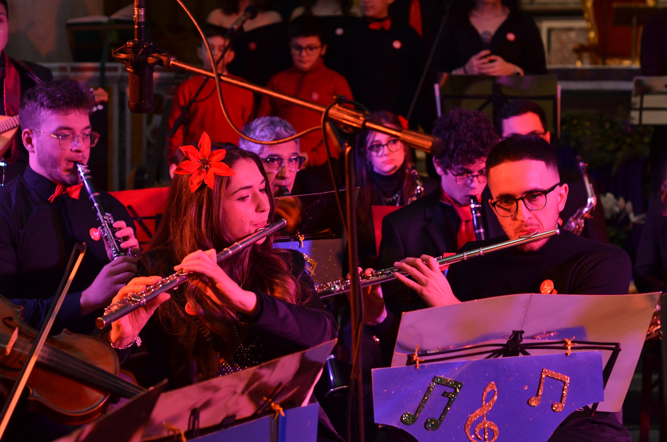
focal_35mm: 75
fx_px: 1387
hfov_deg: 27.0
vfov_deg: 18.1
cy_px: 221
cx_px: 334
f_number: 4
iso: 800
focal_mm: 50
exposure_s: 1/60
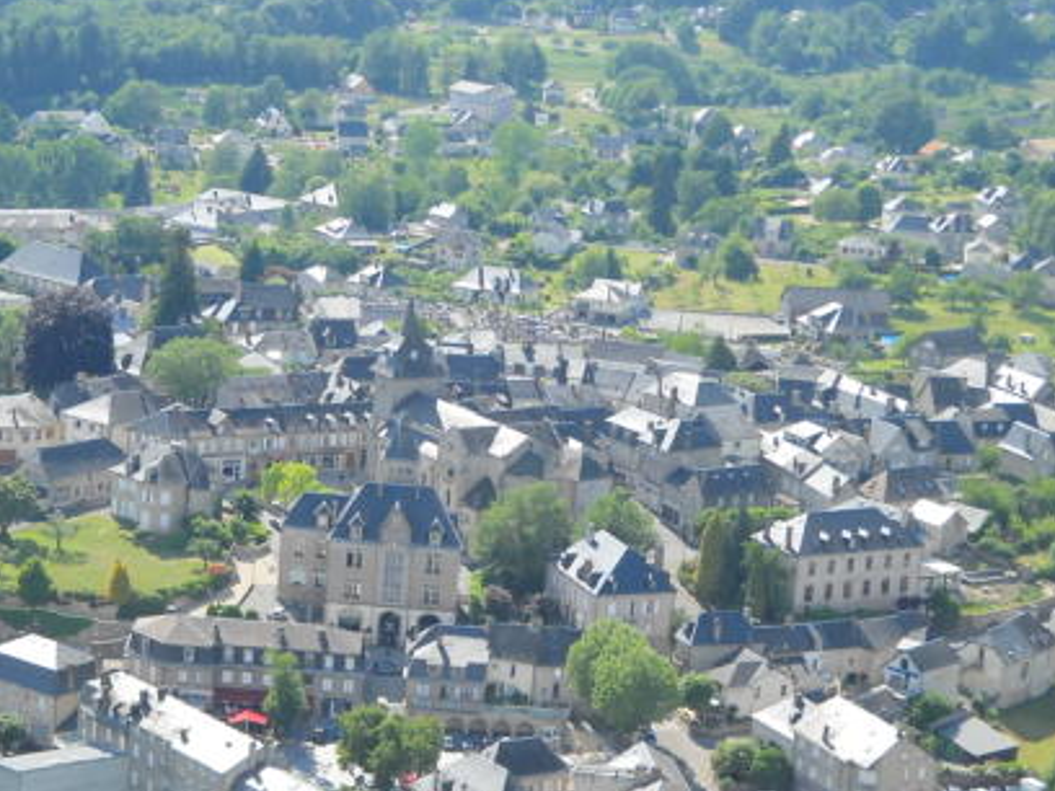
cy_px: 564
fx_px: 3109
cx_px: 326
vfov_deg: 14.5
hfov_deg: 19.2
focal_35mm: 102
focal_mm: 10.84
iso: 64
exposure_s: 1/369
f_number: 4
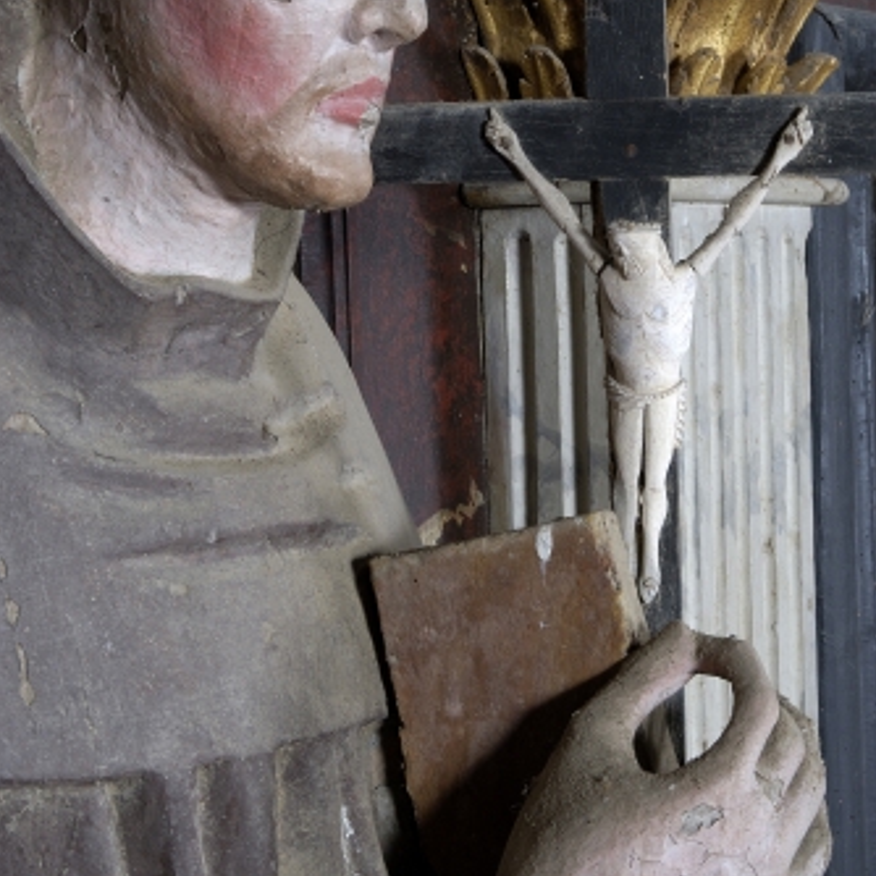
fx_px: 2348
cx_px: 441
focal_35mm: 82
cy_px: 359
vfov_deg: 21.1
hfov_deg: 21.1
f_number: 20
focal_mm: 42
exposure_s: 1/60
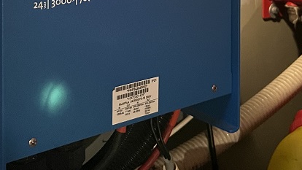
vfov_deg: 15.6
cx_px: 134
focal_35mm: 70
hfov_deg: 30.1
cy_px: -98
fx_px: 561
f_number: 1.6
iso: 640
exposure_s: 1/39
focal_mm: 5.1
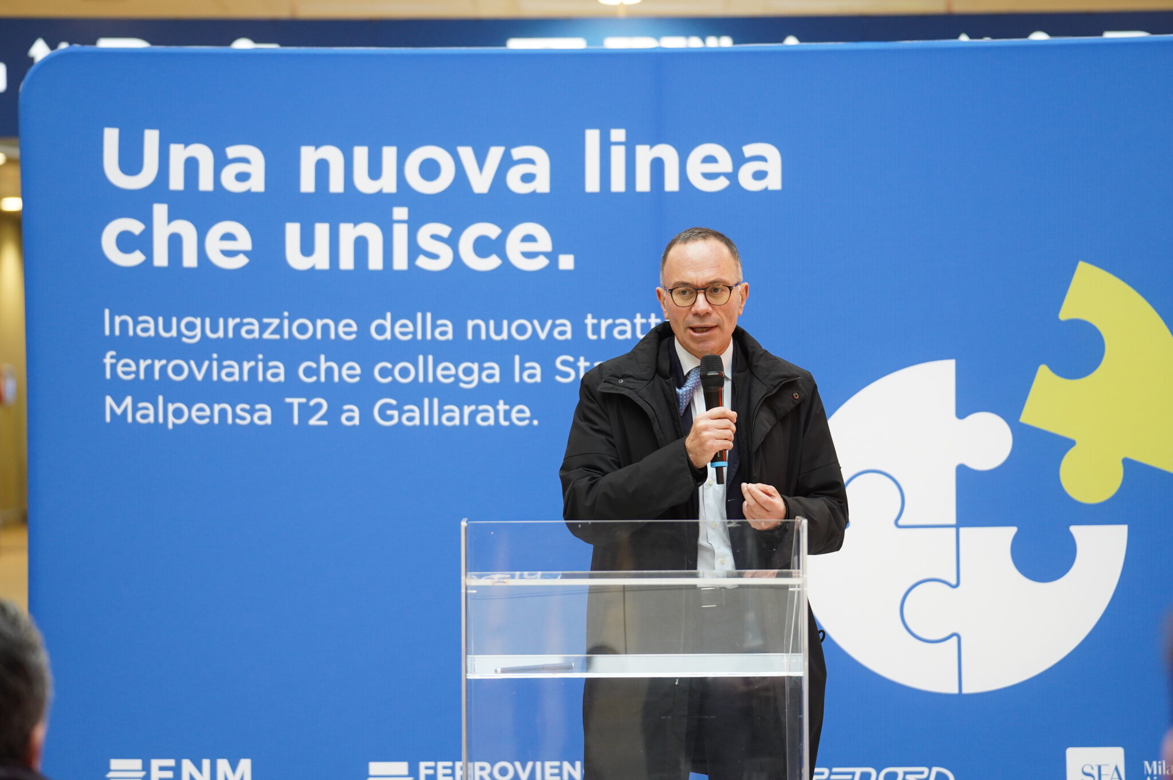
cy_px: 390
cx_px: 586
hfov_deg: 21.0
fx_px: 3158
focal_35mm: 97
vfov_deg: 14.1
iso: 2500
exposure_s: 1/250
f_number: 2.8
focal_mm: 97
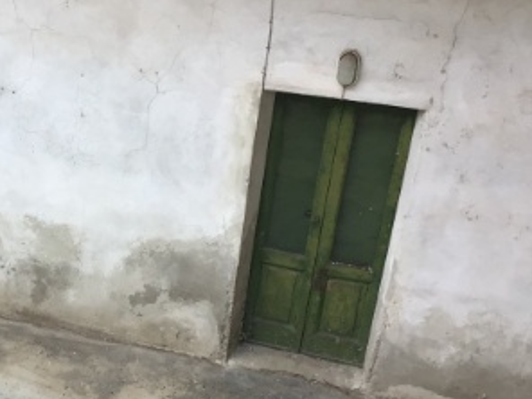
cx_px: 14
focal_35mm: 67
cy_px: 270
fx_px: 1030
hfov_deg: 27.5
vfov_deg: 21.8
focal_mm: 3.3
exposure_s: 1/100
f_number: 2.4
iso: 50
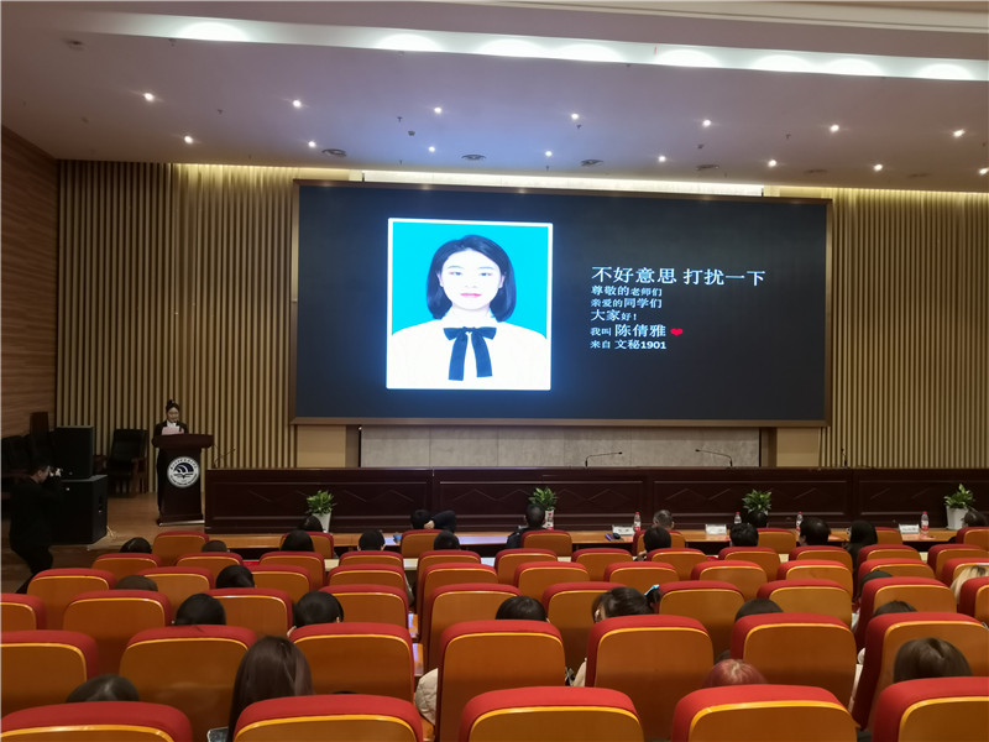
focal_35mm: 30
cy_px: 371
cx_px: 494
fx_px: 857
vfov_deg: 46.8
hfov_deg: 60.0
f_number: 1.8
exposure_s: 1/33.3
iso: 250
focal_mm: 3.95
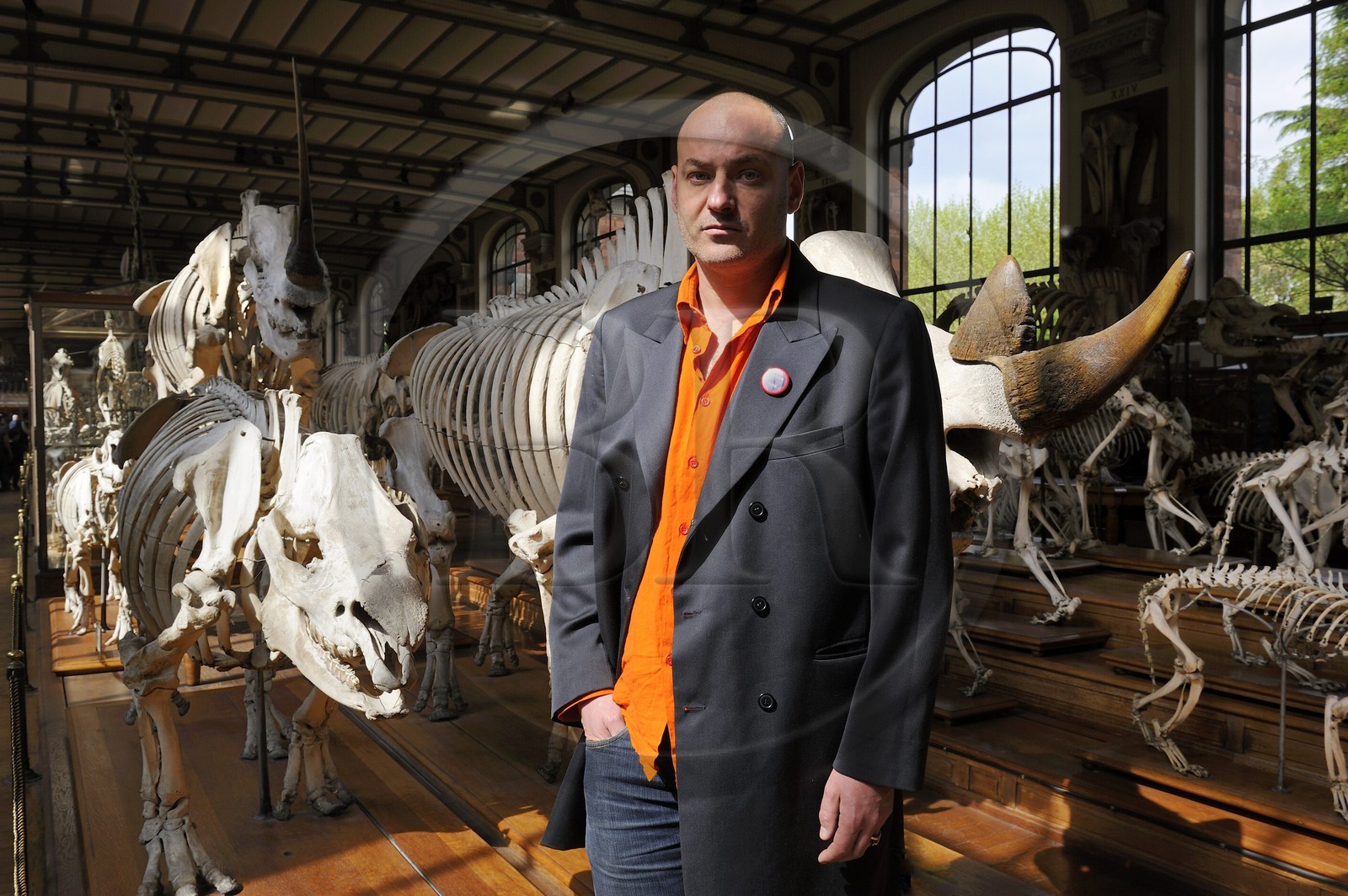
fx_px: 1085
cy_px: 448
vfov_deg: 44.9
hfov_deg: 63.7
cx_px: 674
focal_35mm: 29
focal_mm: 29
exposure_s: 1/125
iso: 200
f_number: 10
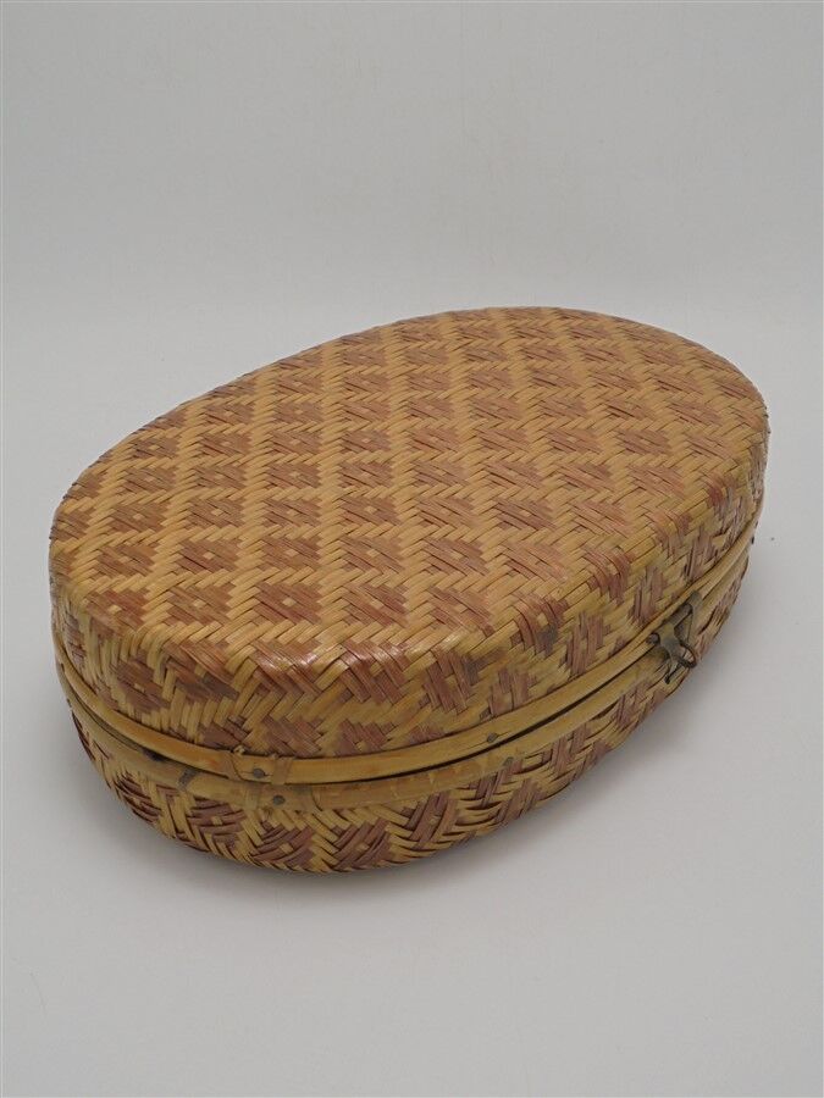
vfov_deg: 49.0
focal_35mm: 38
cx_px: 412
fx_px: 1206
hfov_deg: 37.7
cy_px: 549
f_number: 4.2
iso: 100
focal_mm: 6.9
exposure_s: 1/40
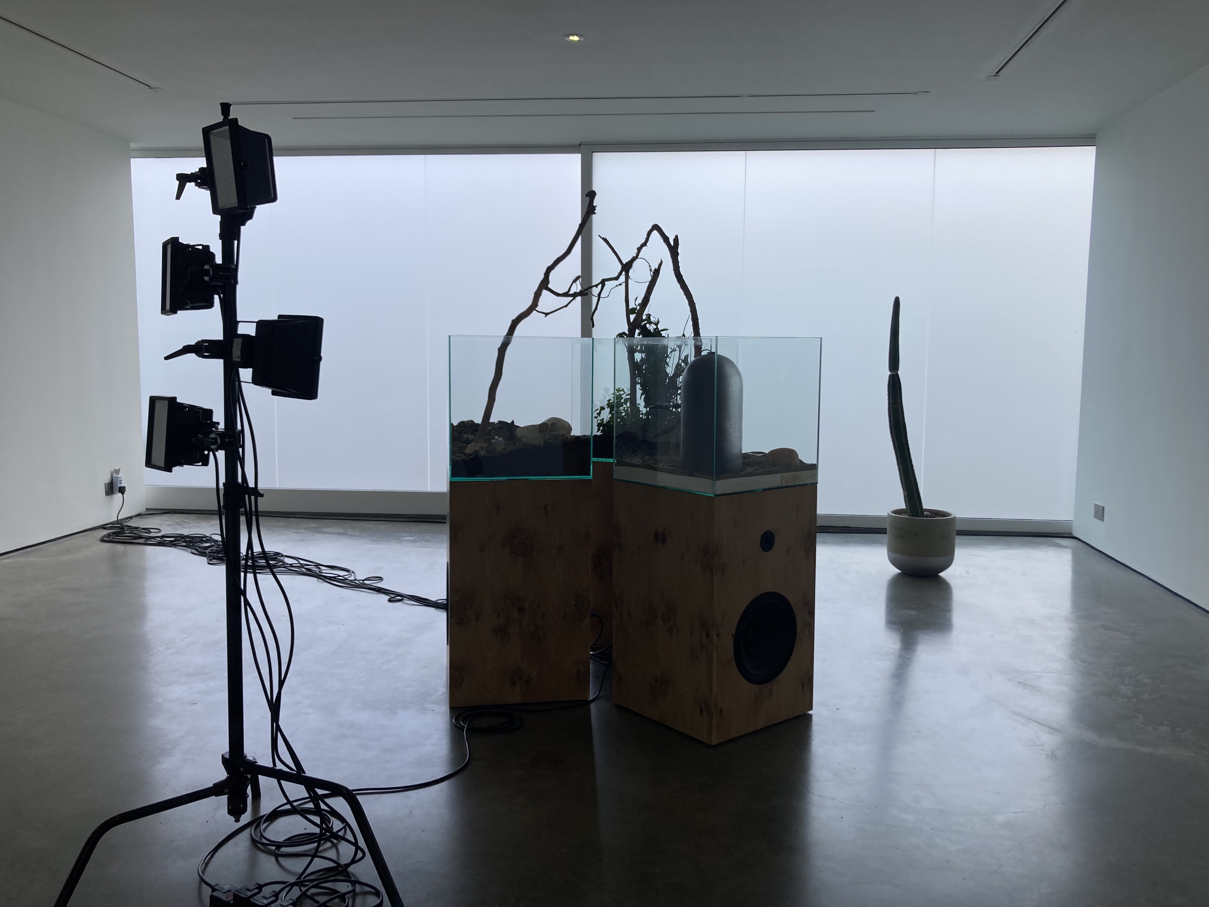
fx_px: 978
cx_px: 604
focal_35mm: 28
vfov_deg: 49.7
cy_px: 454
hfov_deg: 63.4
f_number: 1.8
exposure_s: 1/333
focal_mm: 3.99
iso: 20
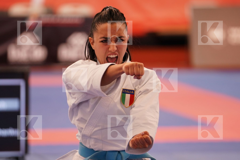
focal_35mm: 280
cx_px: 120
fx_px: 1867
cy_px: 80
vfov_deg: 4.9
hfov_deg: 7.4
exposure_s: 1/500
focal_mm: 187
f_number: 2.8
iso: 1000
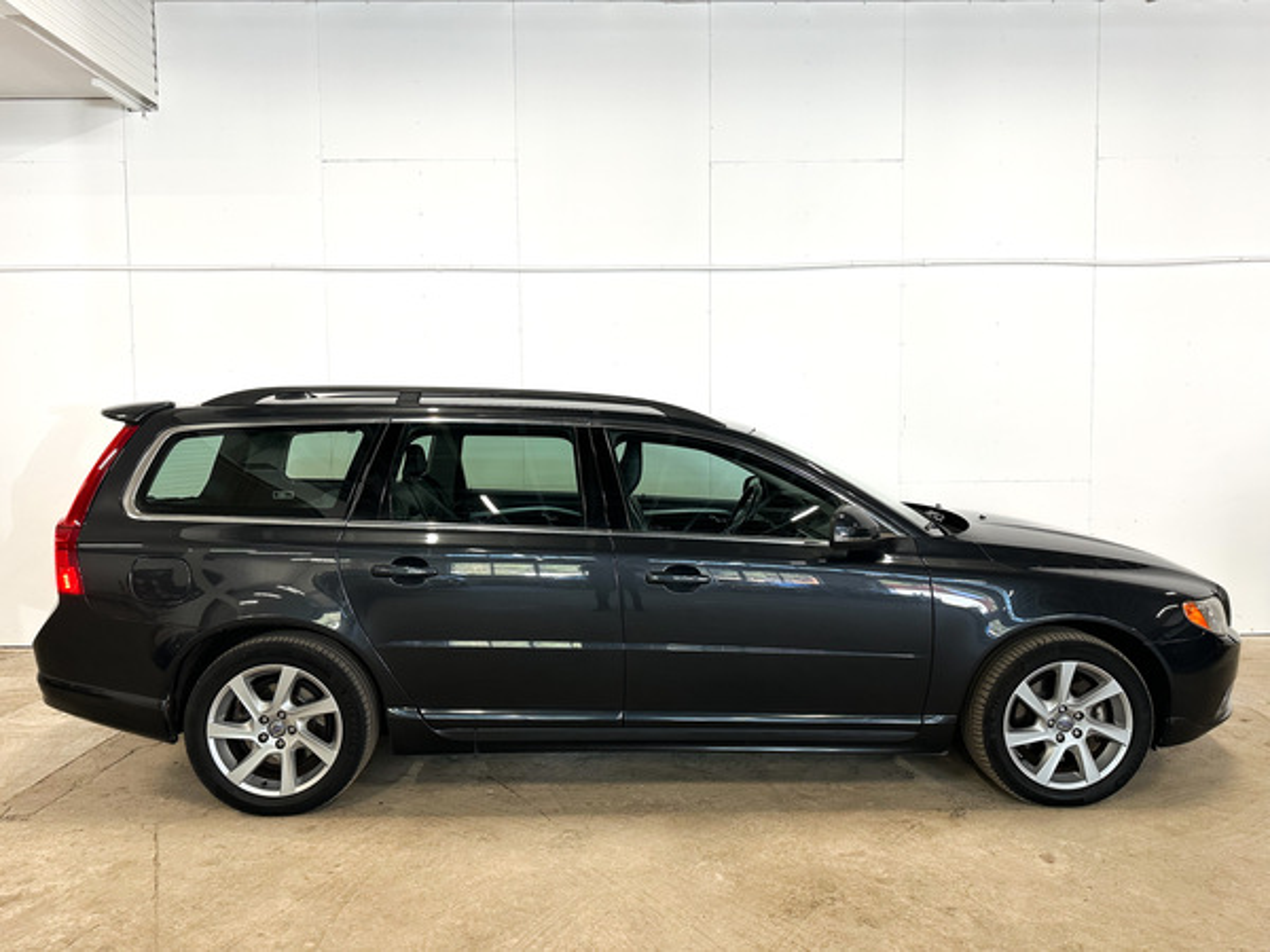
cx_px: 635
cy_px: 476
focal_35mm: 24
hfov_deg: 71.6
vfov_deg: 56.8
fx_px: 881
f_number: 1.8
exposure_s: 1/100
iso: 125
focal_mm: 6.86
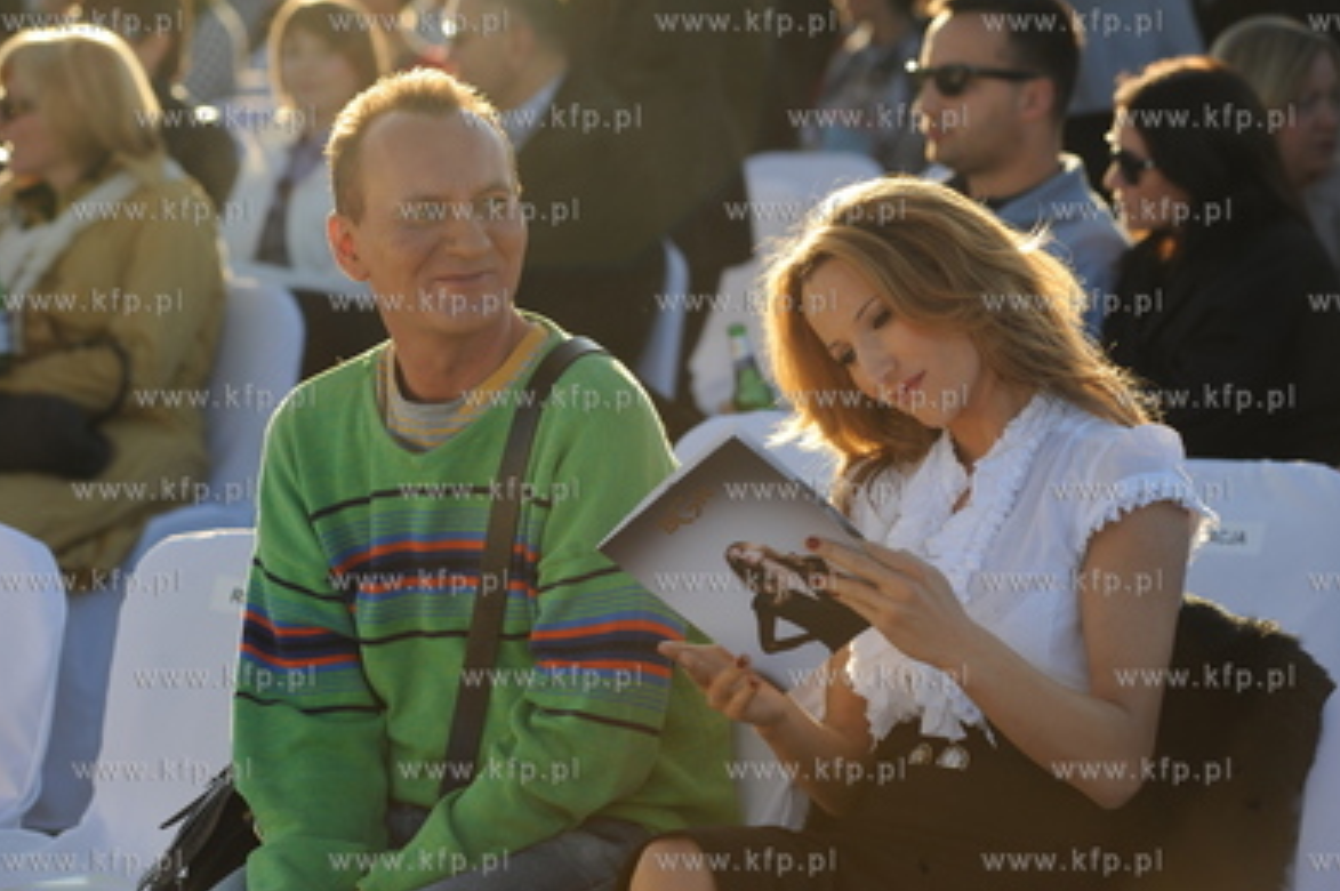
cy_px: 442
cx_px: 672
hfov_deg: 16.0
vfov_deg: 10.7
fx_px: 4760
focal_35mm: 128
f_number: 5
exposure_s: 1/800
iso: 400
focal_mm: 125
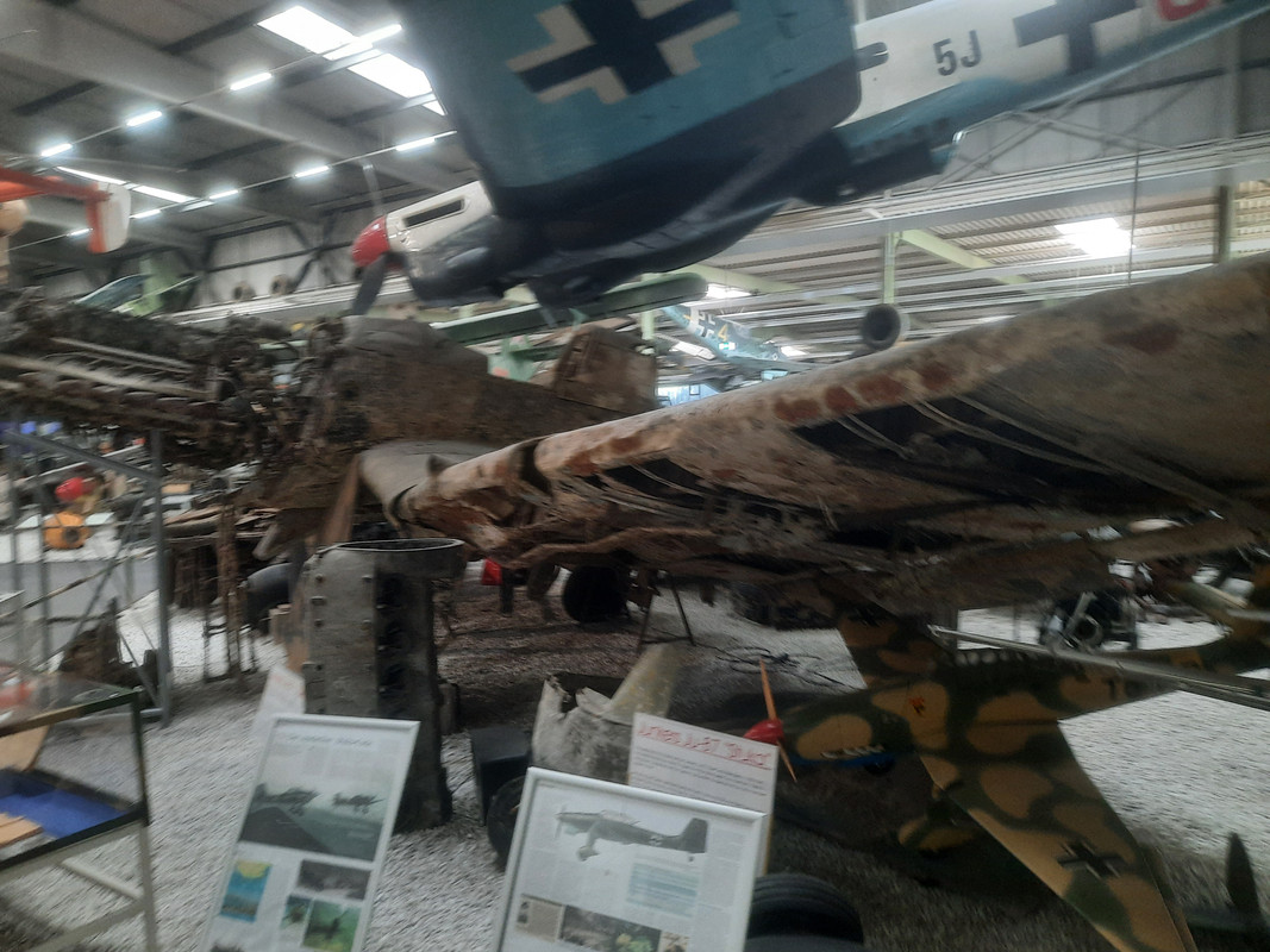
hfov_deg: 69.4
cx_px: 635
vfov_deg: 54.9
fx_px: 917
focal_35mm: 25
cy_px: 476
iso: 400
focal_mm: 4.6
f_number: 2
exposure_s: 1/33
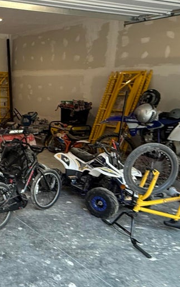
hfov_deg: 26.7
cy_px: 131
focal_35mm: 39
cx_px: -65
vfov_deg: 50.3
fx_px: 306
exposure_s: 1/60
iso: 200
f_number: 2.2
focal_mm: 2.22
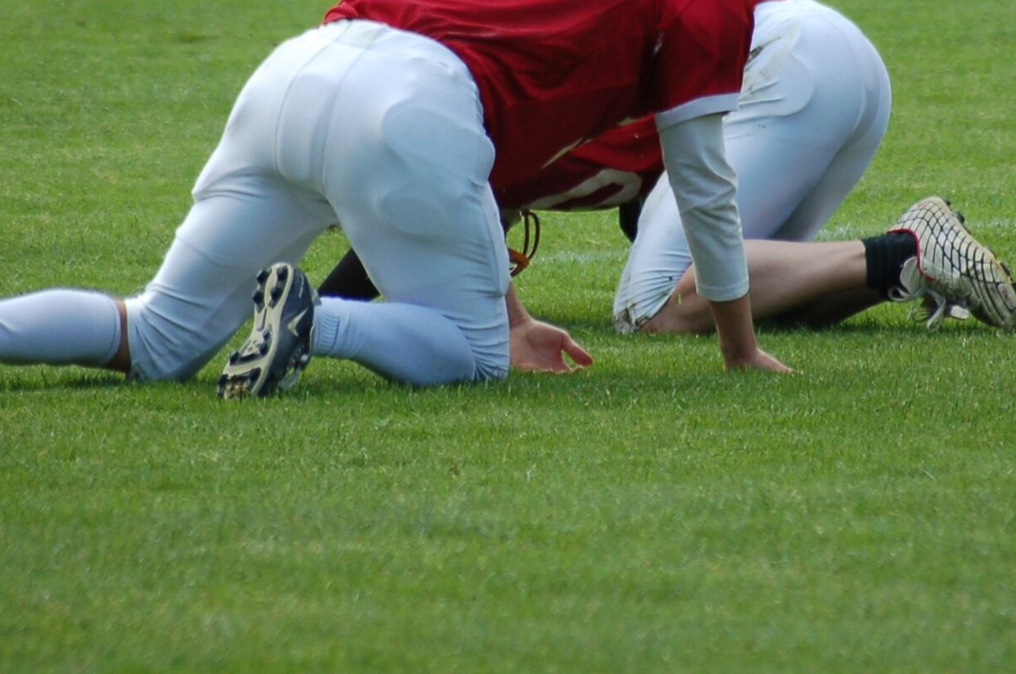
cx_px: 596
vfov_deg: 2.1
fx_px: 18395
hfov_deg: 3.2
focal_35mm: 653
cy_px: 80
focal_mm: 240
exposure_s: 1/800
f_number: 5.3
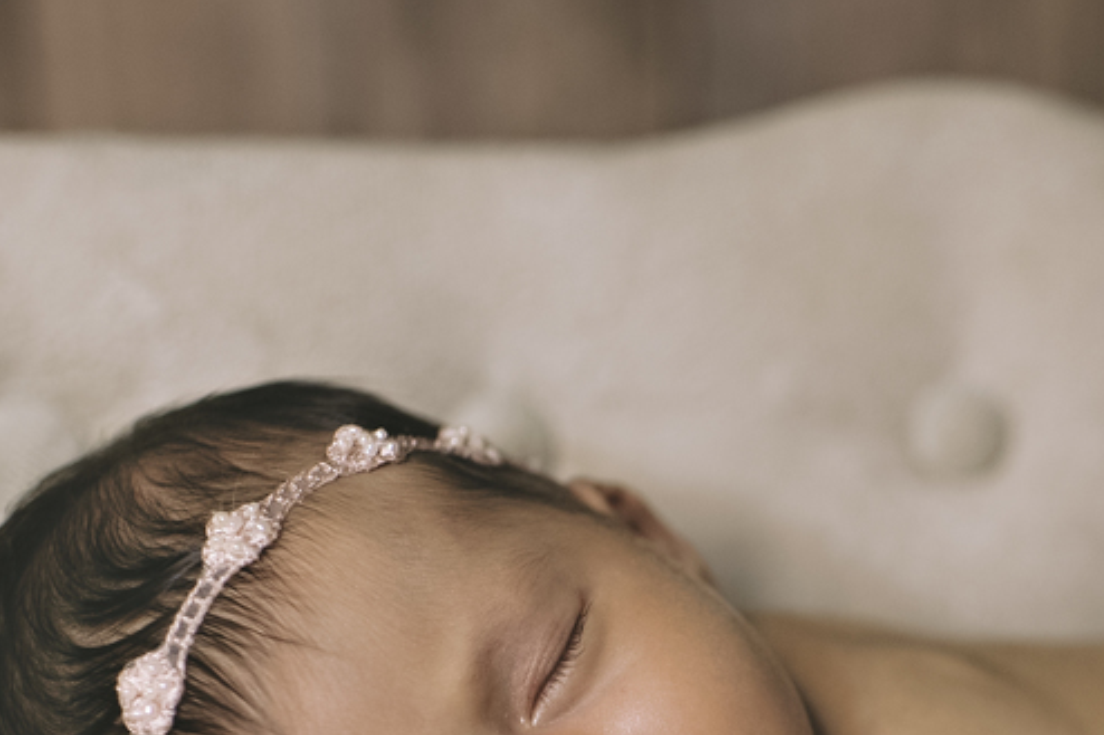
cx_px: 941
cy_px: 789
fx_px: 2606
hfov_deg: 23.4
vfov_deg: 15.7
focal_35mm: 85
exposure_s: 1/125
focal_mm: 35
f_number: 2.2
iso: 320
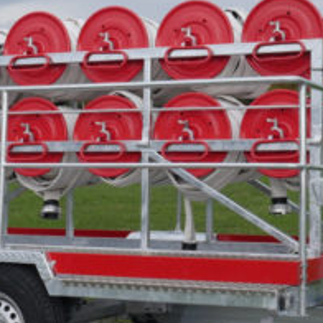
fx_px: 929
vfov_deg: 19.7
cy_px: 110
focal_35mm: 88
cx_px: 204
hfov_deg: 19.7
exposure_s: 1/400
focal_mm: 14
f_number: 6.3
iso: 200
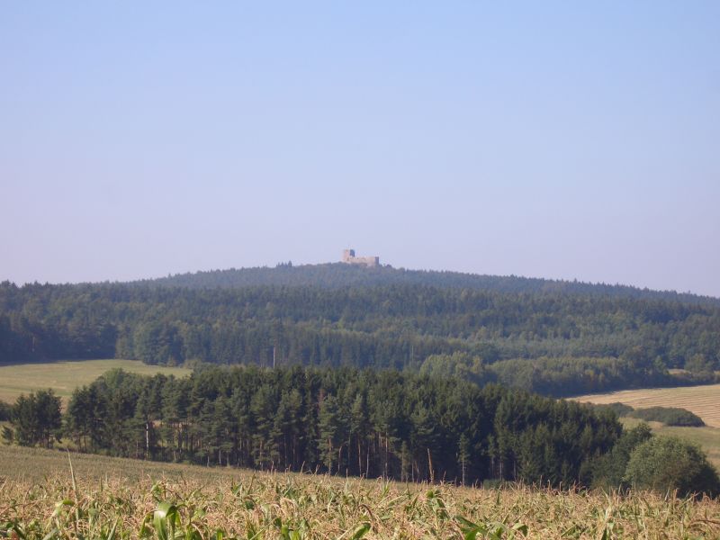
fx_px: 2184
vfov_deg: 14.1
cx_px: 360
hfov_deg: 18.7
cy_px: 270
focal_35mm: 105
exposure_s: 1/250
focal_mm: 17.4
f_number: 4.8
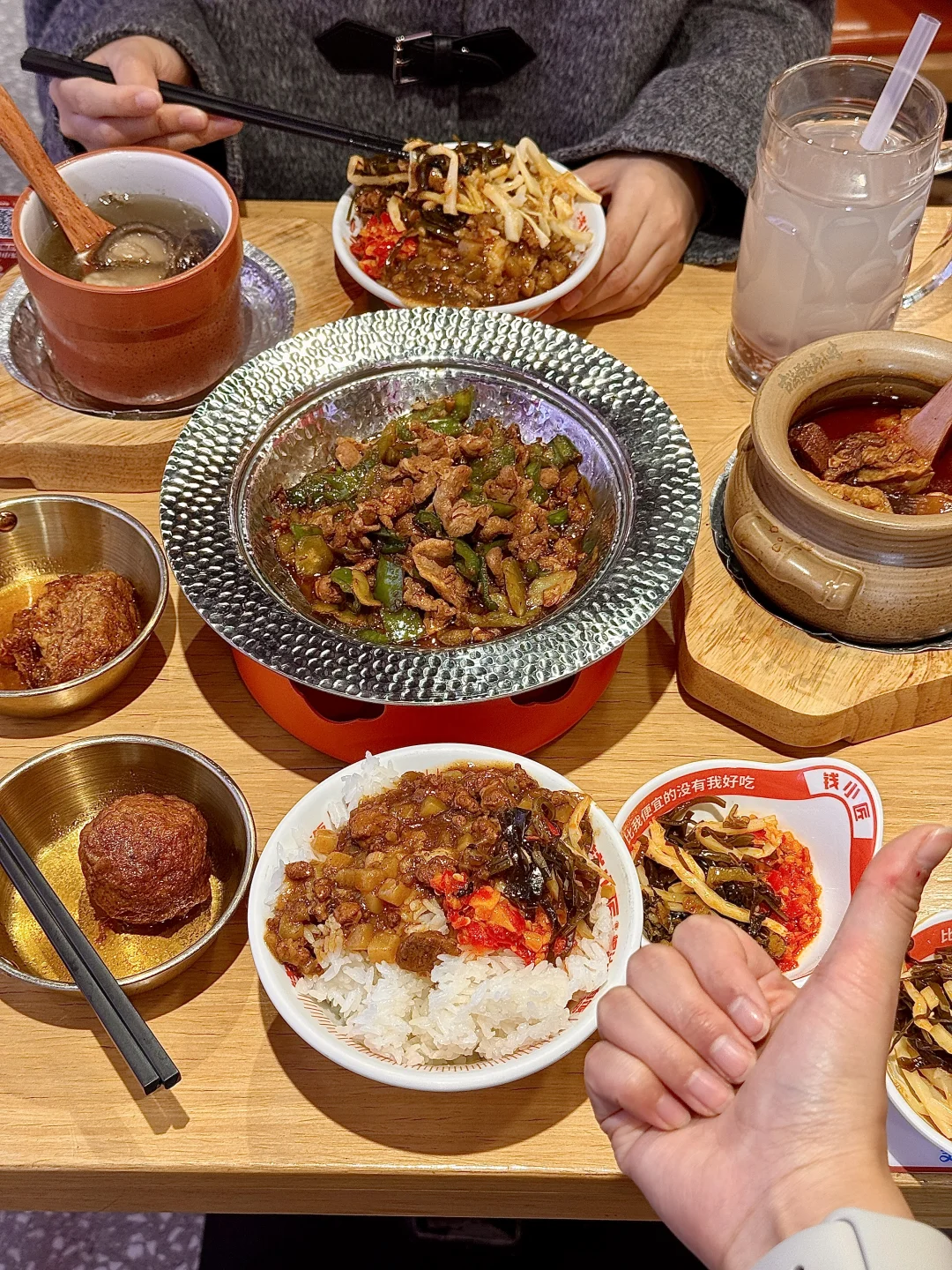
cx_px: 476
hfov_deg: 30.3
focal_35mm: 48
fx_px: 1760
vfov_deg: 39.7
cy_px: 635
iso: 50
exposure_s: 1/121
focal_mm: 6.76
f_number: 1.78
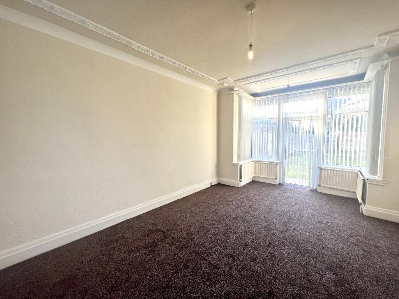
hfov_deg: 106.2
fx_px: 150
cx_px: 200
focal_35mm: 13
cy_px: 150
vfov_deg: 89.9
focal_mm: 1.57
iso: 64
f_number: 1.8
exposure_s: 1/99
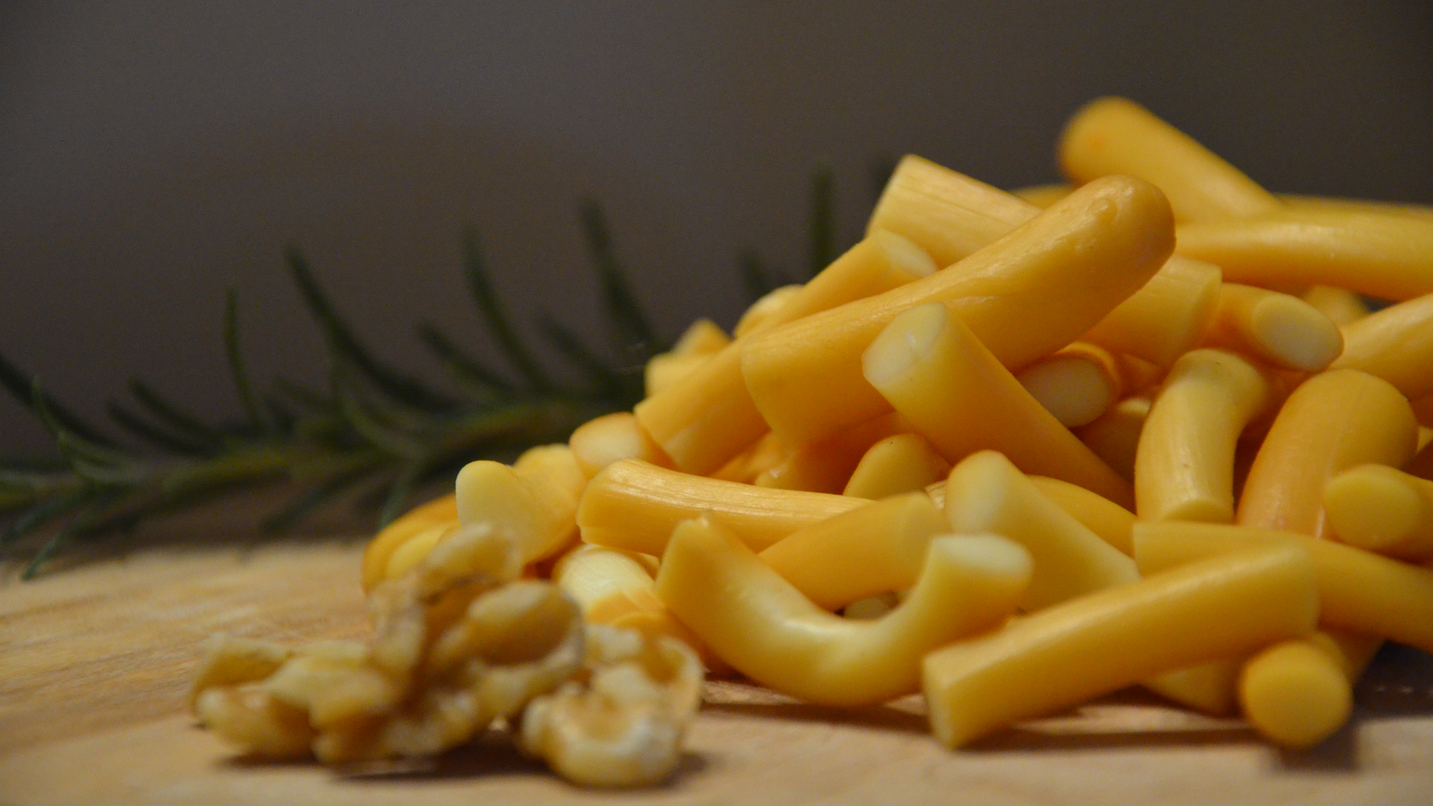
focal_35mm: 166
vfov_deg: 7.3
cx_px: 714
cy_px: 404
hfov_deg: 13.0
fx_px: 6289
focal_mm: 105
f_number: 5.6
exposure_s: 1/125
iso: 3200
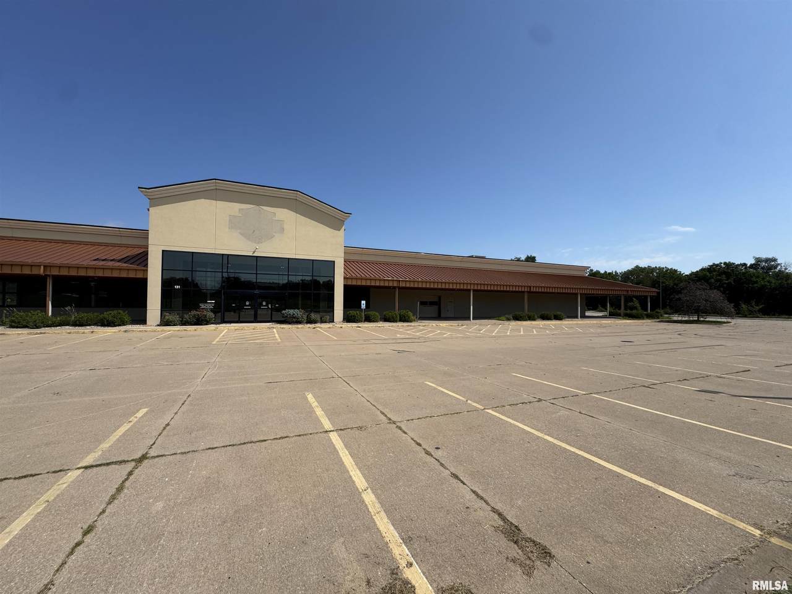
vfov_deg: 85.7
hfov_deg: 102.1
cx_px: 396
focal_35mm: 14
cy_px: 297
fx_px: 320
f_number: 2.2
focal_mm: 2.22
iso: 50
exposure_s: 1/2584
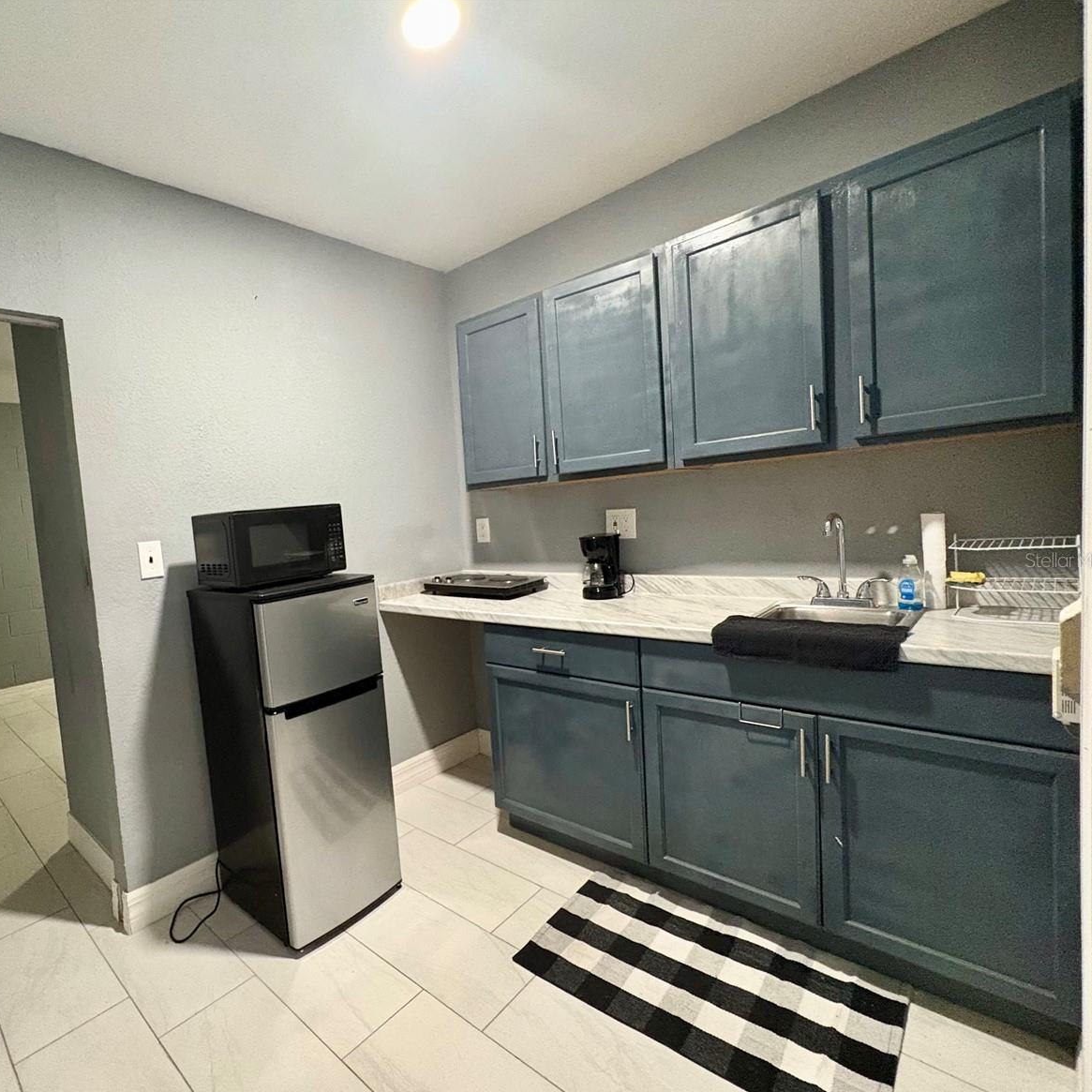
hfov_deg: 81.1
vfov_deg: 84.0
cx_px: 364
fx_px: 607
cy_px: 560
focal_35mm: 17
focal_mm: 2.22
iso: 800
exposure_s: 1/60
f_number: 2.2
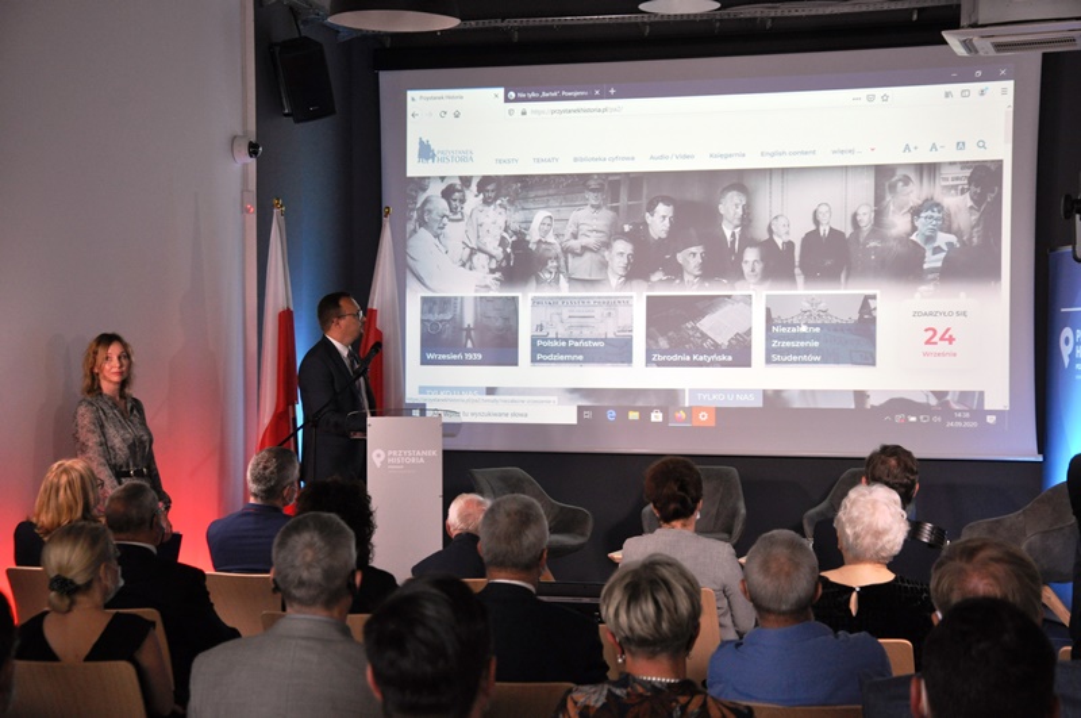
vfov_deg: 20.1
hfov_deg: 29.9
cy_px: 359
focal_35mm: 68
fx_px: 2024
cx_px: 540
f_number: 4.8
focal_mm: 45
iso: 800
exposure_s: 1/50
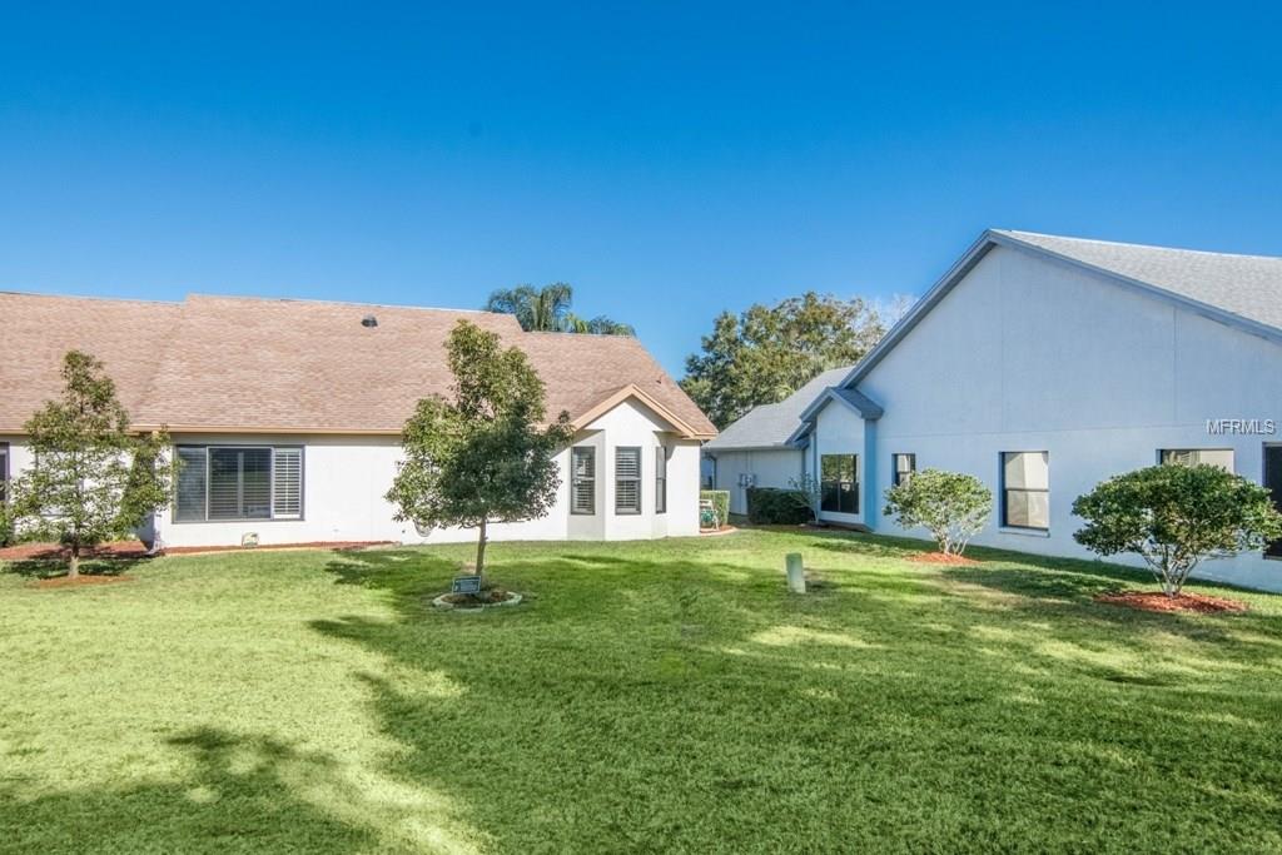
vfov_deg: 53.1
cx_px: 641
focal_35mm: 24
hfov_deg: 73.7
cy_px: 428
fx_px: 855
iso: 640
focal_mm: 16
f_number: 13
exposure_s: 1/500
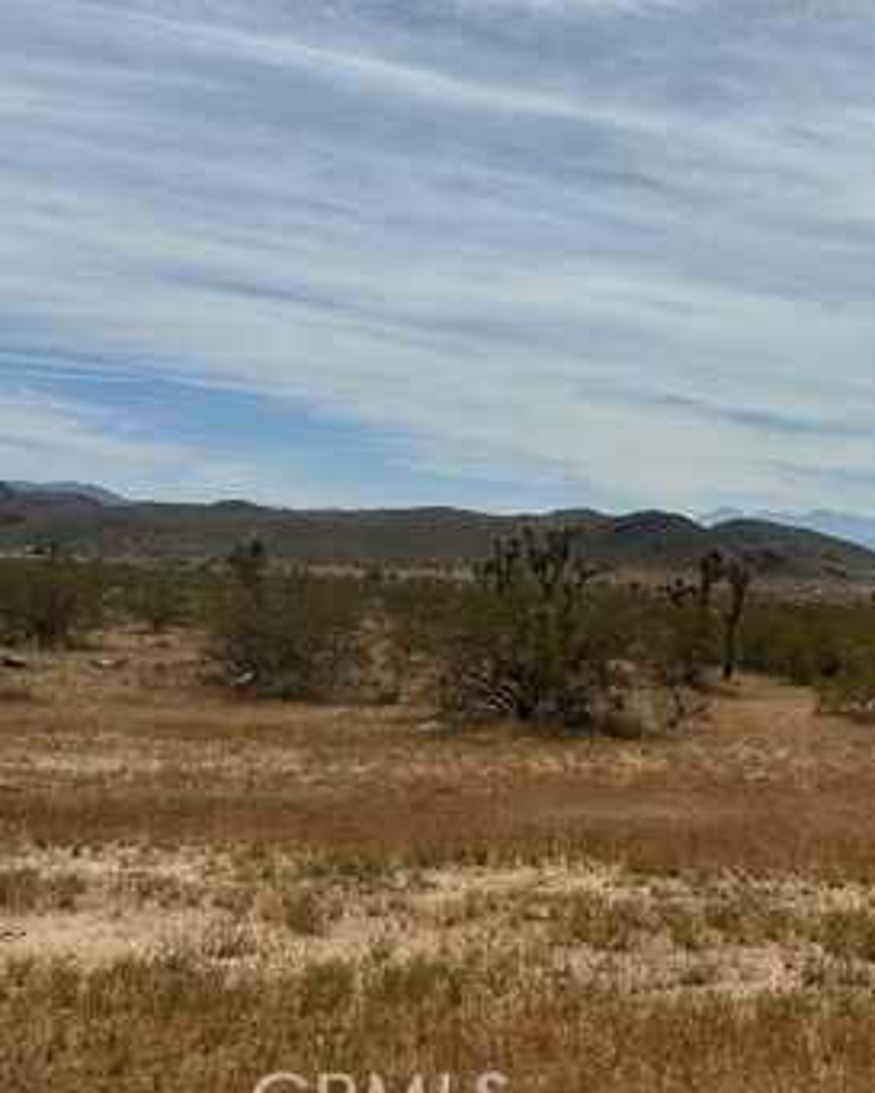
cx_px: 821
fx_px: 1424
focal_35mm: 44
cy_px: 378
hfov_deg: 32.1
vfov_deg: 41.5
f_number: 1.78
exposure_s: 1/18519
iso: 100
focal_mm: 6.86
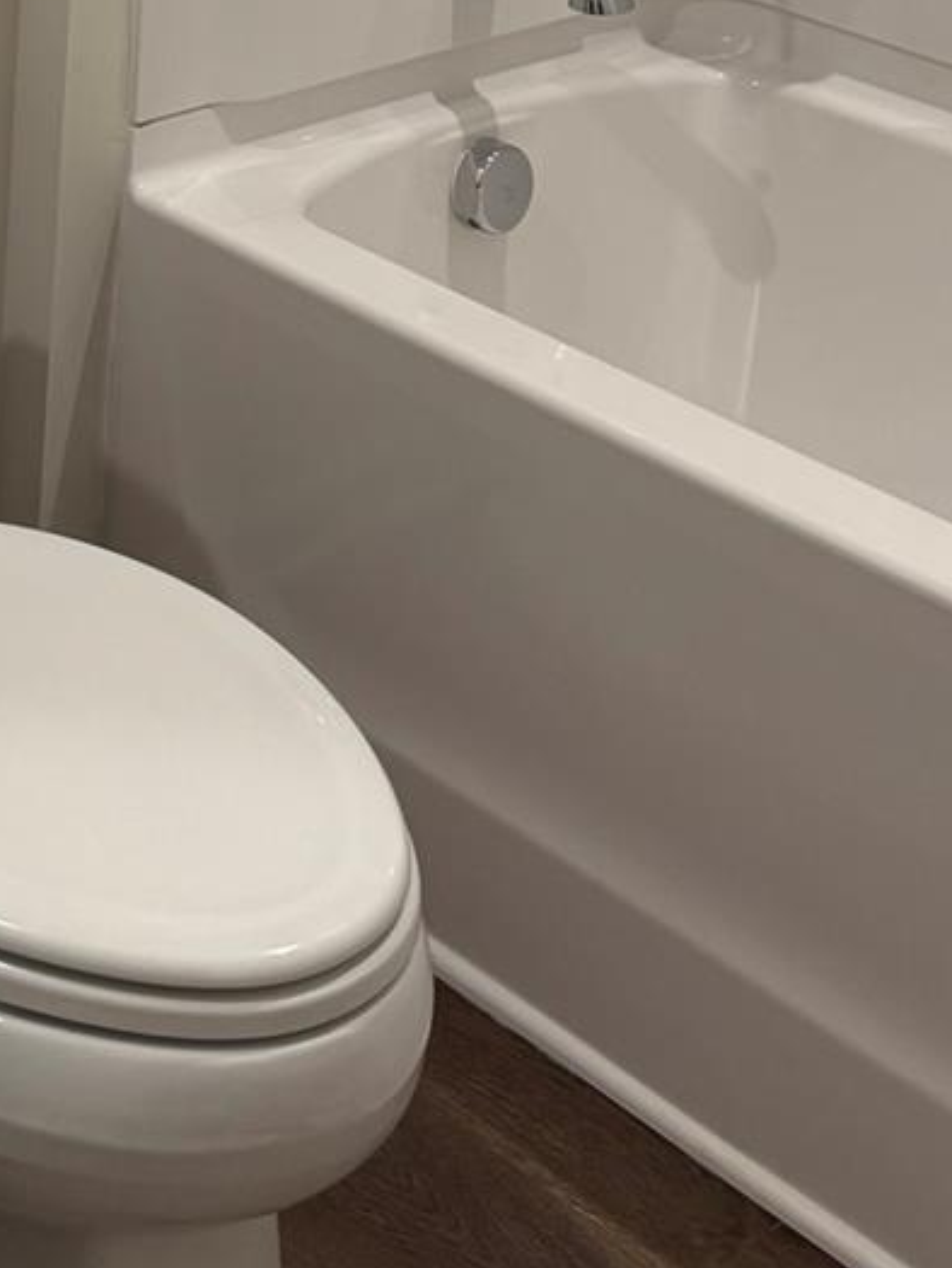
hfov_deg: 19.0
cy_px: -295
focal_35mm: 76
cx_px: 65
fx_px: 2786
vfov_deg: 23.3
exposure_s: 1/120
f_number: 1.6
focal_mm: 5.96
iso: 125
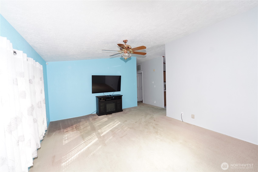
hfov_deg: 104.3
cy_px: 86
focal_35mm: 14
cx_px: 129
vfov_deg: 81.2
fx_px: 100
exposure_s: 1/160
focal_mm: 14
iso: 250
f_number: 4
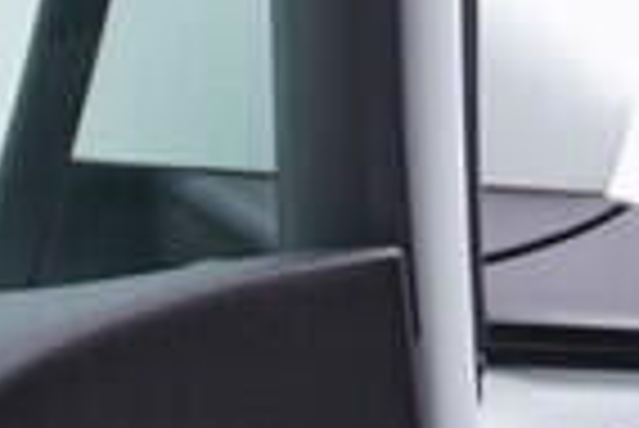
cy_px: 1453
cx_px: -1377
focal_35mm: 259
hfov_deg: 7.0
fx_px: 4602
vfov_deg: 5.0
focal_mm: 24
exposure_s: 1/50
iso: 125
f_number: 3.2
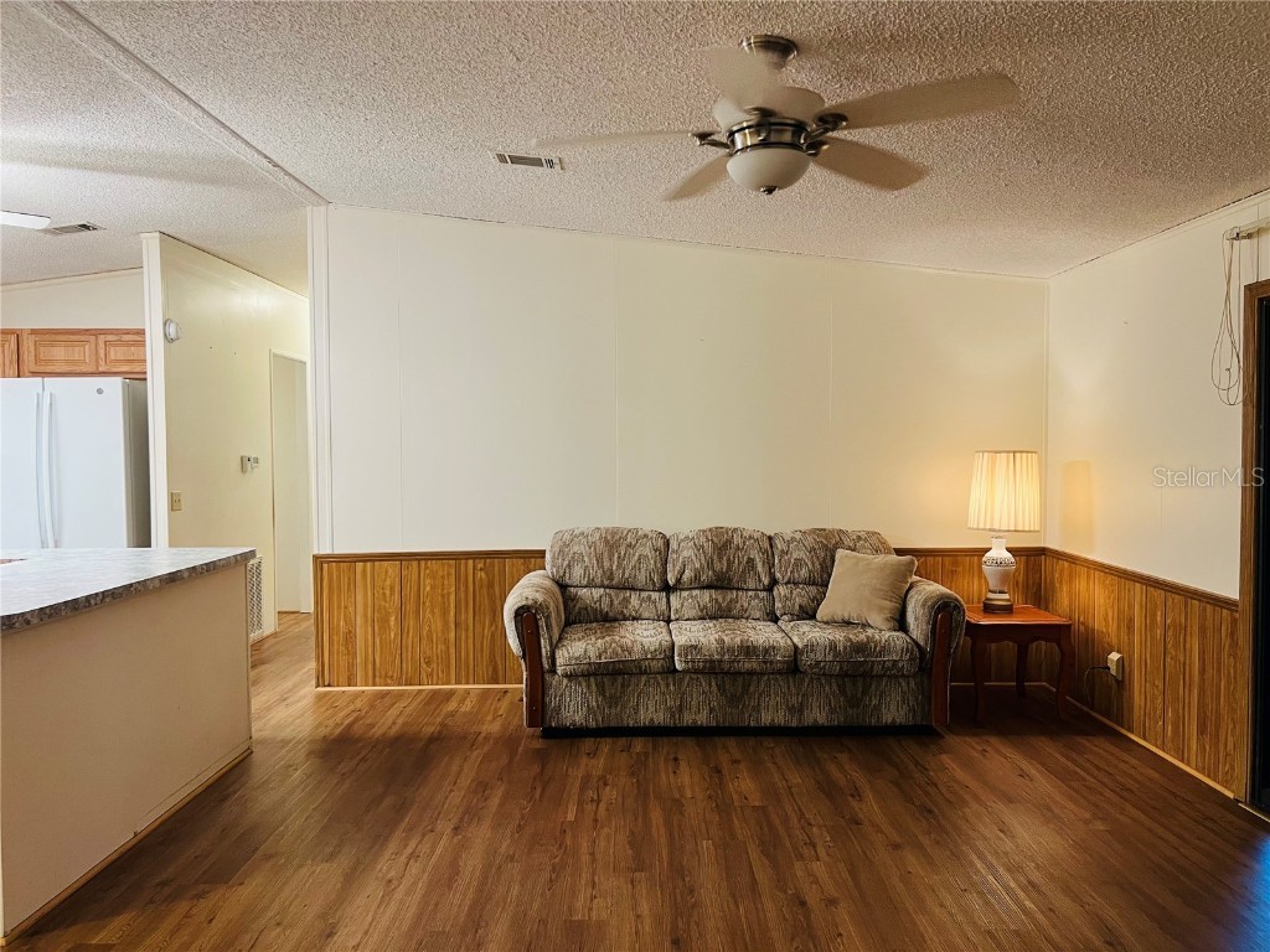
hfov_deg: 67.3
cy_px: 476
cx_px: 635
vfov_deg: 53.1
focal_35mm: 26
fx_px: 954
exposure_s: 1/60
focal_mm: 5.7
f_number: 1.5
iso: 250
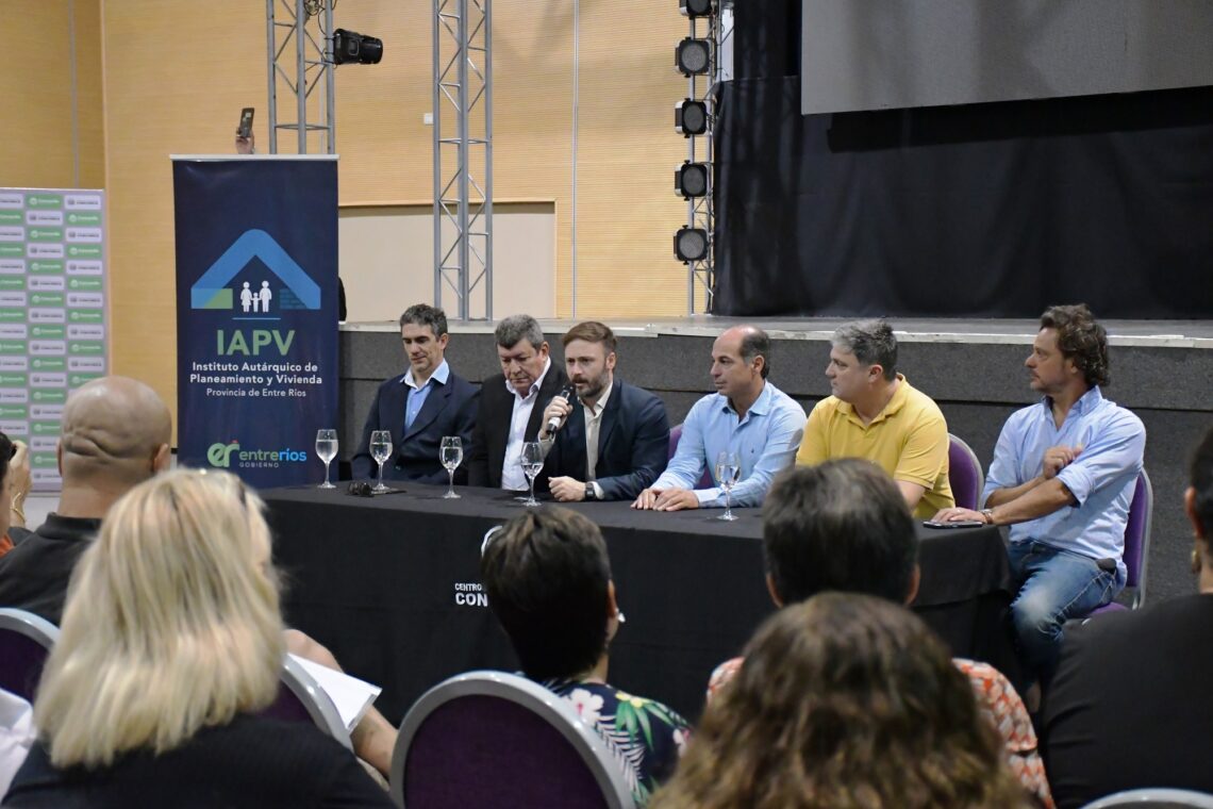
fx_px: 2123
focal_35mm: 63
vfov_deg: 21.6
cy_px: 404
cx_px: 606
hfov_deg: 31.9
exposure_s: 1/100
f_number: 4.5
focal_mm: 42
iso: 6400
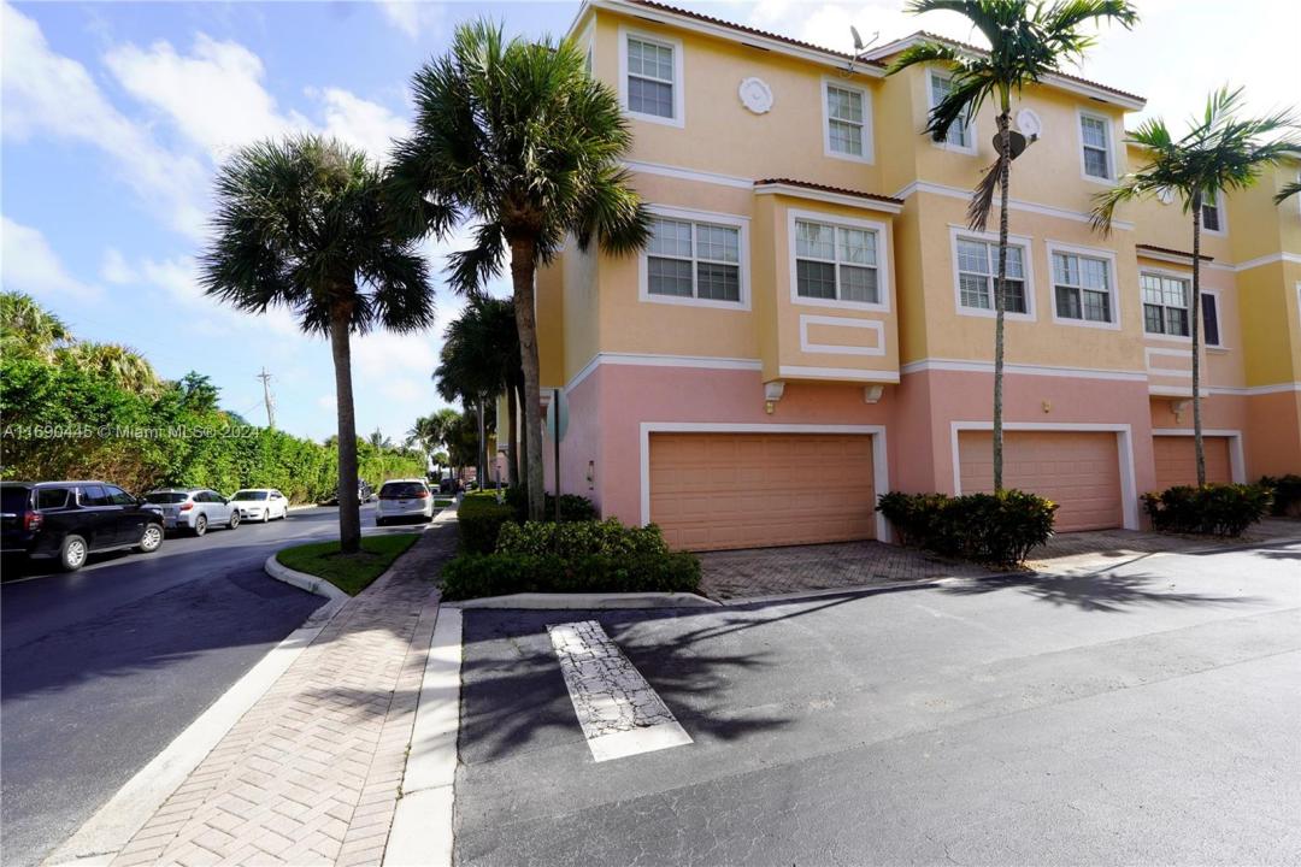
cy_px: 434
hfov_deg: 97.6
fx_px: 569
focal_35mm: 16
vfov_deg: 74.6
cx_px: 650
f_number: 8
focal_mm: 10.5
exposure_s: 1/125
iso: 100
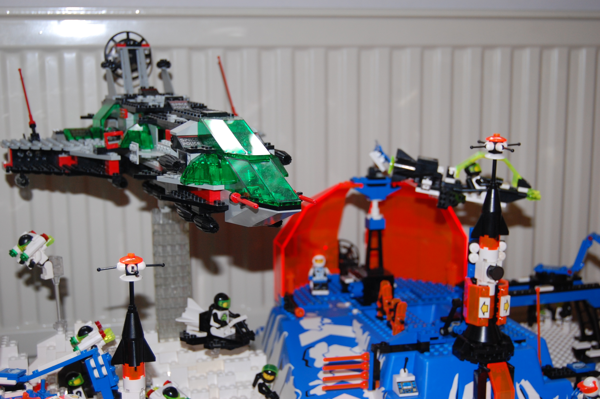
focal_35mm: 52
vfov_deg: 25.7
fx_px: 874
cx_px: 300
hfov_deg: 37.9
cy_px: 200
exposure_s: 1/60
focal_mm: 35
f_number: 4.8
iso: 400
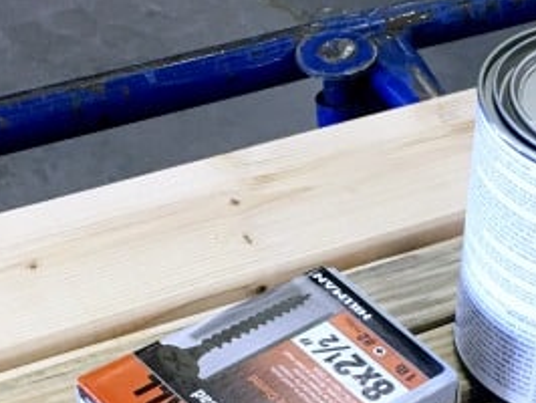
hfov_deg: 19.6
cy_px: 543
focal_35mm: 98
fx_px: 1519
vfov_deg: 14.4
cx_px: 488
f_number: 2.2
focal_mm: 4.15
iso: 25
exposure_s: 1/30
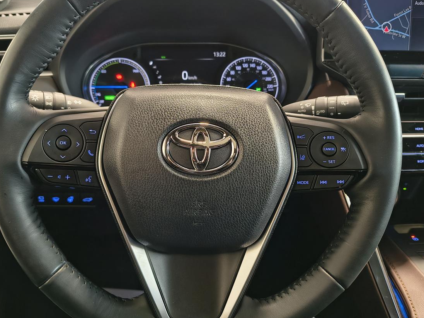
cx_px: 186
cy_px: 143
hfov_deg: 63.2
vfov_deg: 49.7
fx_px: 343
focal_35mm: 28
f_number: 1.8
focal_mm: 5.56
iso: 1174
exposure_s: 1/60
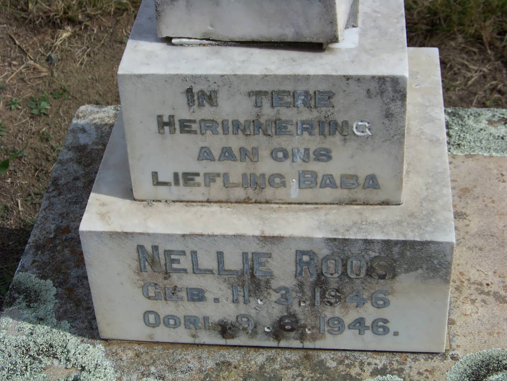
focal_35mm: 70
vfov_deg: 21.0
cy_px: 190
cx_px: 254
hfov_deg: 27.8
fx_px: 1025
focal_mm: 11.7
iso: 64
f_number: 4.5
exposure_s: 1/640
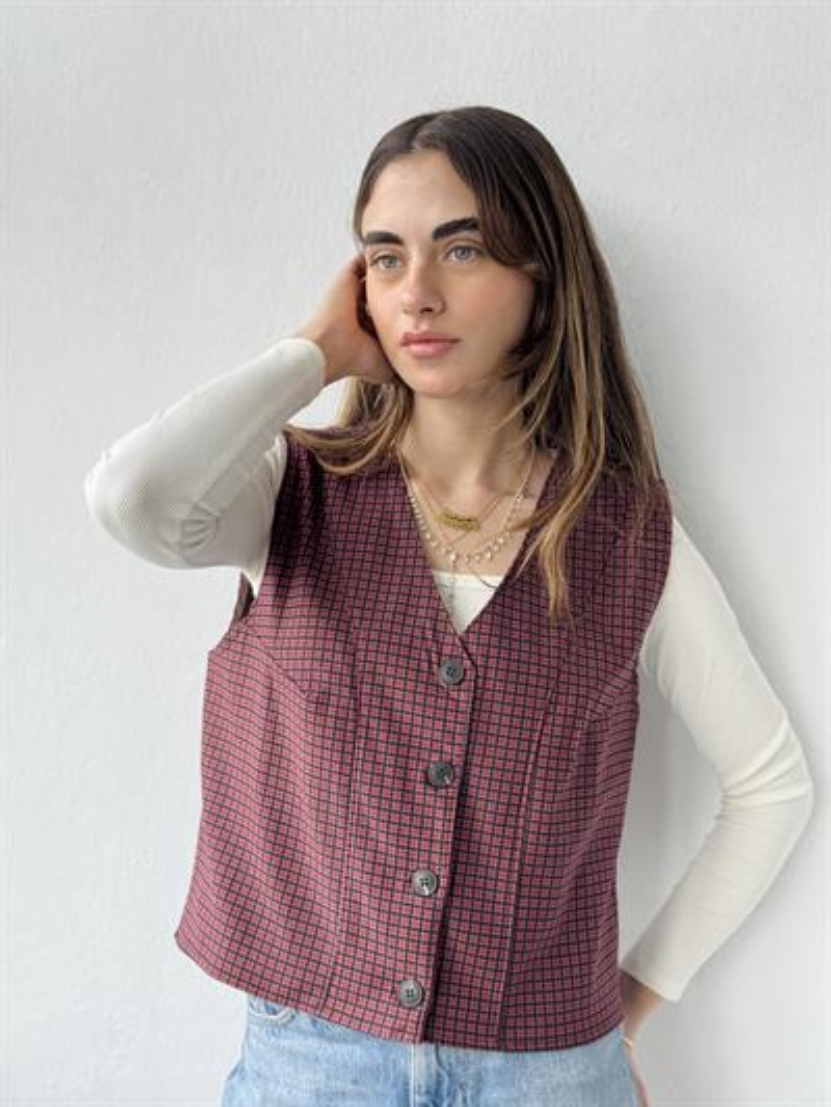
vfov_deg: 39.6
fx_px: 1536
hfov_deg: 30.3
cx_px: 416
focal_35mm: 48
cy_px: 554
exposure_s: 1/170
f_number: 1.78
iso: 64
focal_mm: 6.76
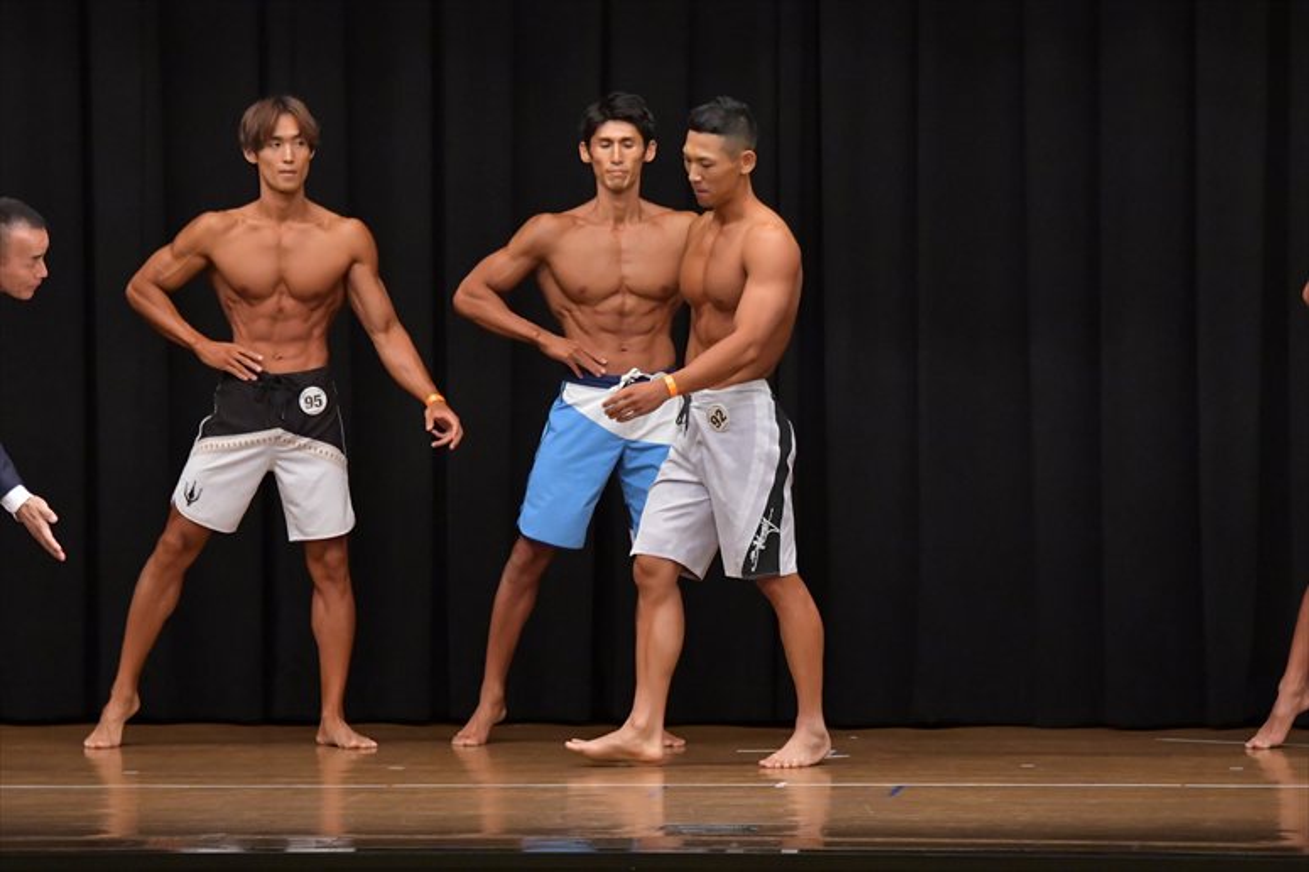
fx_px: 7887
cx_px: 654
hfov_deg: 9.5
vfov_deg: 6.3
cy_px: 436
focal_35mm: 217
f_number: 5.6
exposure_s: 1/400
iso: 6400
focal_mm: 145
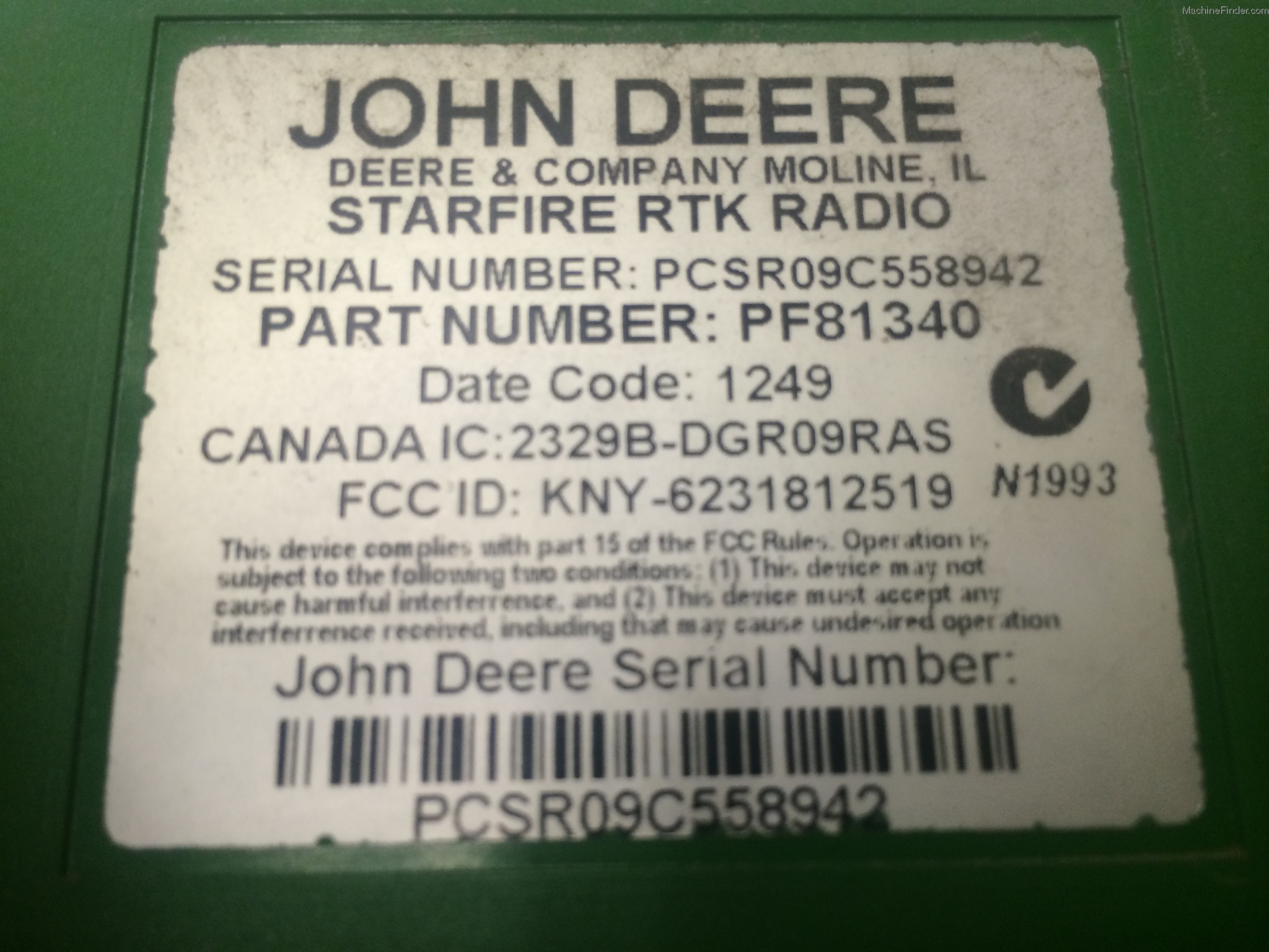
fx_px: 1100
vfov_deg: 46.8
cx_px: 634
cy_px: 476
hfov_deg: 60.0
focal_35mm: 30
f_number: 2.2
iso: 50
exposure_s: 1/30
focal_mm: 4.12
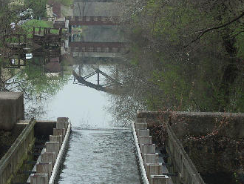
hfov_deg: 13.4
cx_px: 90
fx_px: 1037
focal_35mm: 147
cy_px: 52
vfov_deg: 10.1
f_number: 4
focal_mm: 22.6
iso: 100
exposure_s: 1/125
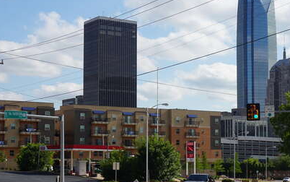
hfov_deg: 26.1
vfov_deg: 16.5
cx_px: 166
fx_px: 625
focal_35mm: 79
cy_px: 108
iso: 100
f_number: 11
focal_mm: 26
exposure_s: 1/200
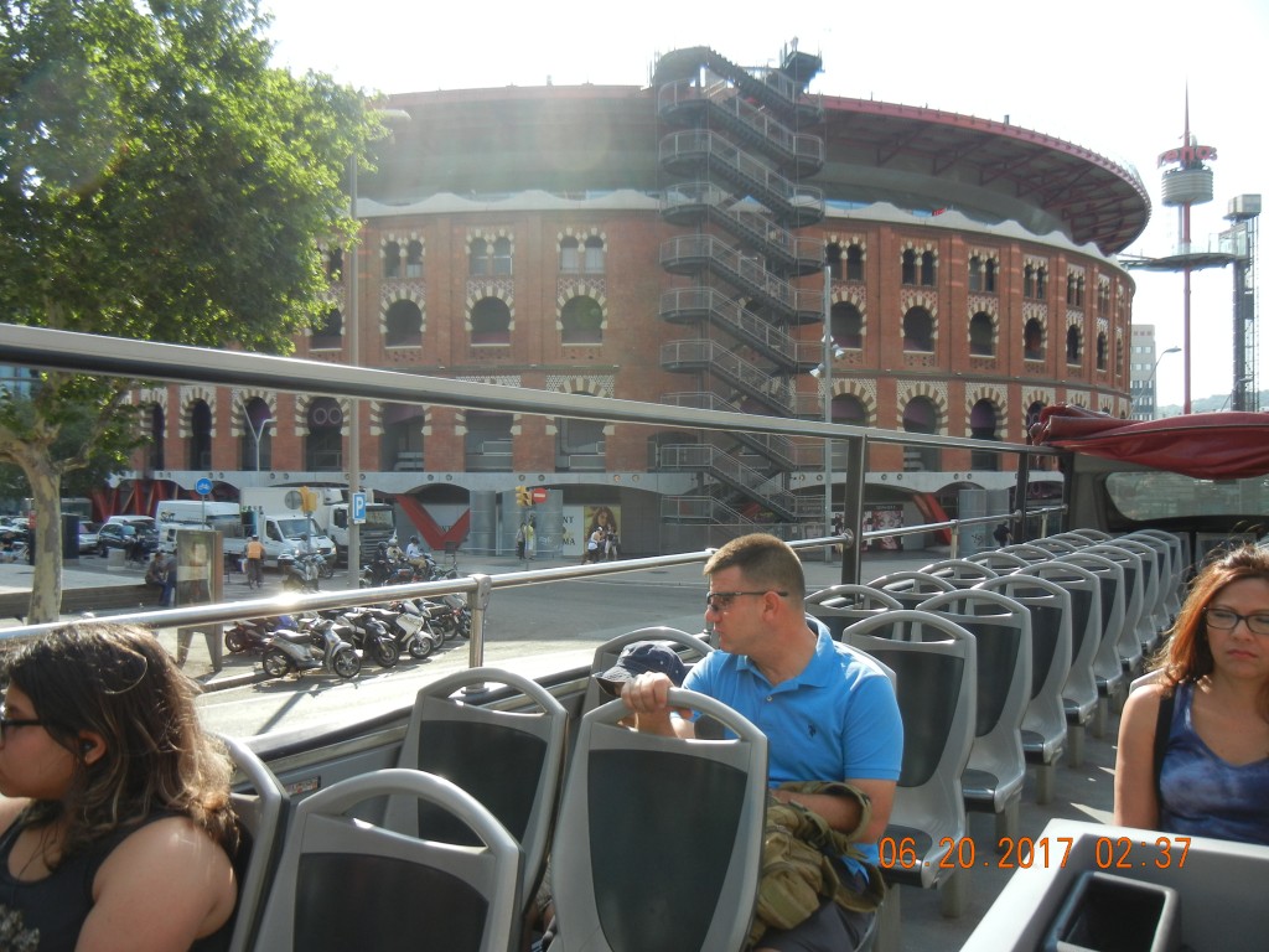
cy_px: 476
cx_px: 634
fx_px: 1100
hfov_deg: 60.0
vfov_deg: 46.8
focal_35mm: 30
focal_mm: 5.4
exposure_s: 1/538
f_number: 3.5
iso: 160
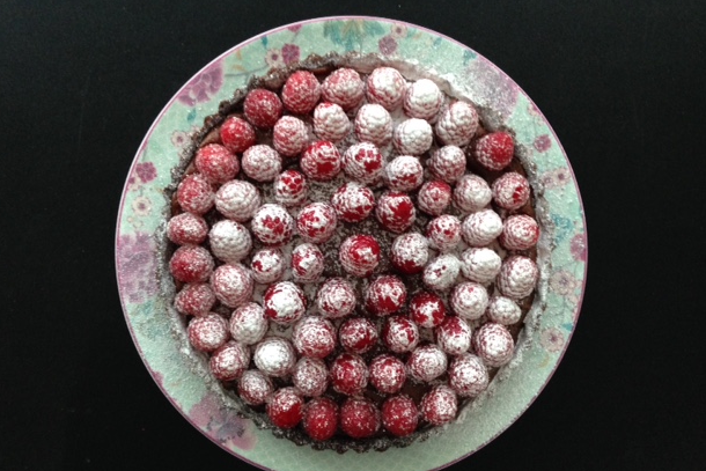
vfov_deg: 36.9
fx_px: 706
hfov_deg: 53.1
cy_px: 245
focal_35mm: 36
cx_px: 348
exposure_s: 1/20
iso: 200
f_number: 2.4
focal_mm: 4.12
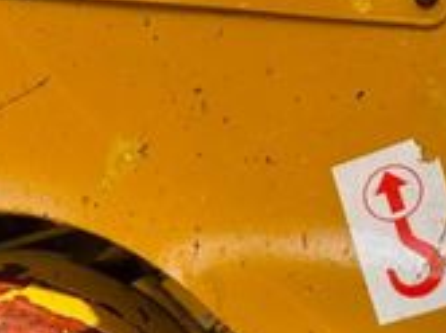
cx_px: 40
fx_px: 1119
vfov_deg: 15.7
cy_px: 478
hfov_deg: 22.0
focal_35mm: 87
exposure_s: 1/1562
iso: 80
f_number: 1.78
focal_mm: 6.86
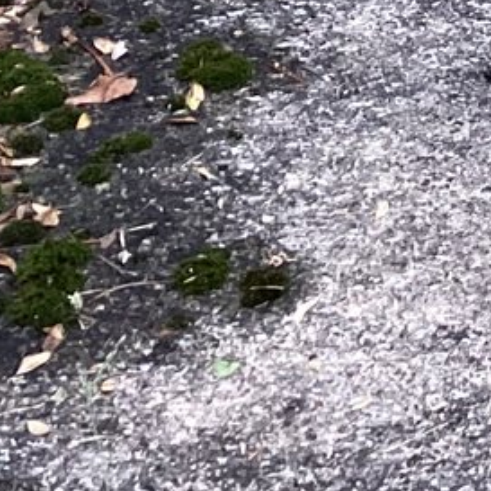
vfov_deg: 11.3
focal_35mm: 152
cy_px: -94
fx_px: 2439
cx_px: 1147
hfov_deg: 10.1
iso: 80
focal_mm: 3.3
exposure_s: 1/100
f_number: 2.4
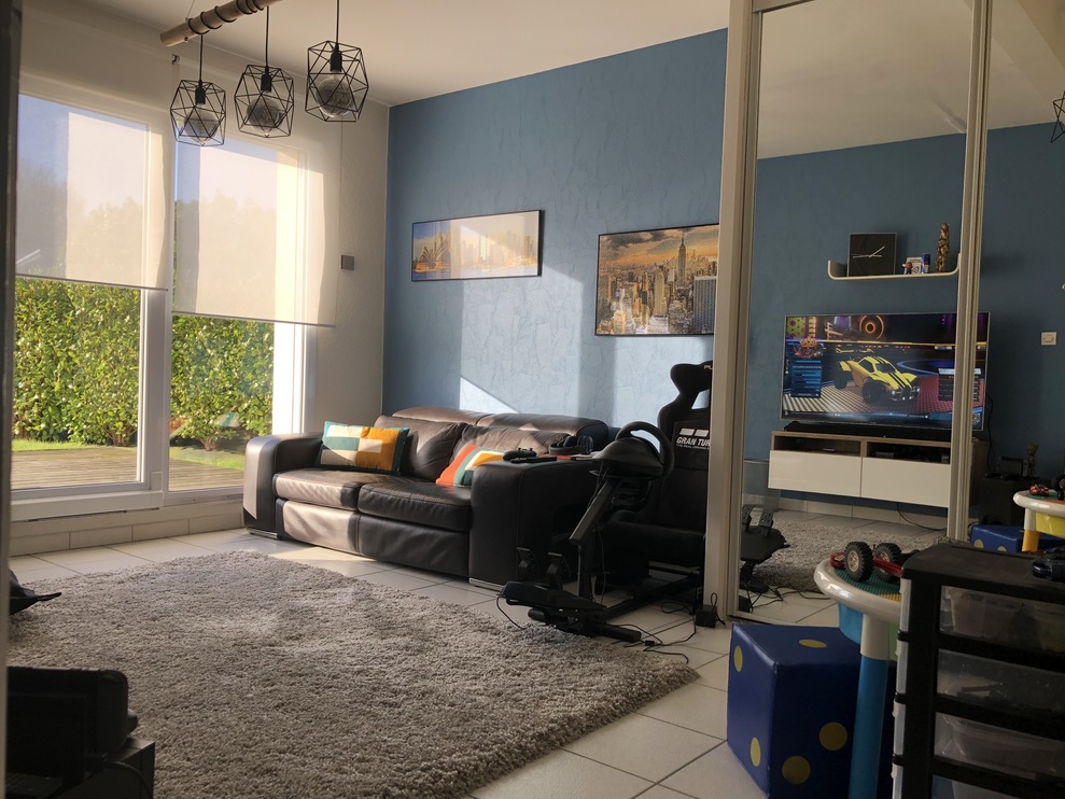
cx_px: 517
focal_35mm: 29
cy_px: 410
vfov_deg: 48.2
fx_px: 892
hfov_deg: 61.6
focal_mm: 3.99
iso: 20
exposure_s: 1/171
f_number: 1.8
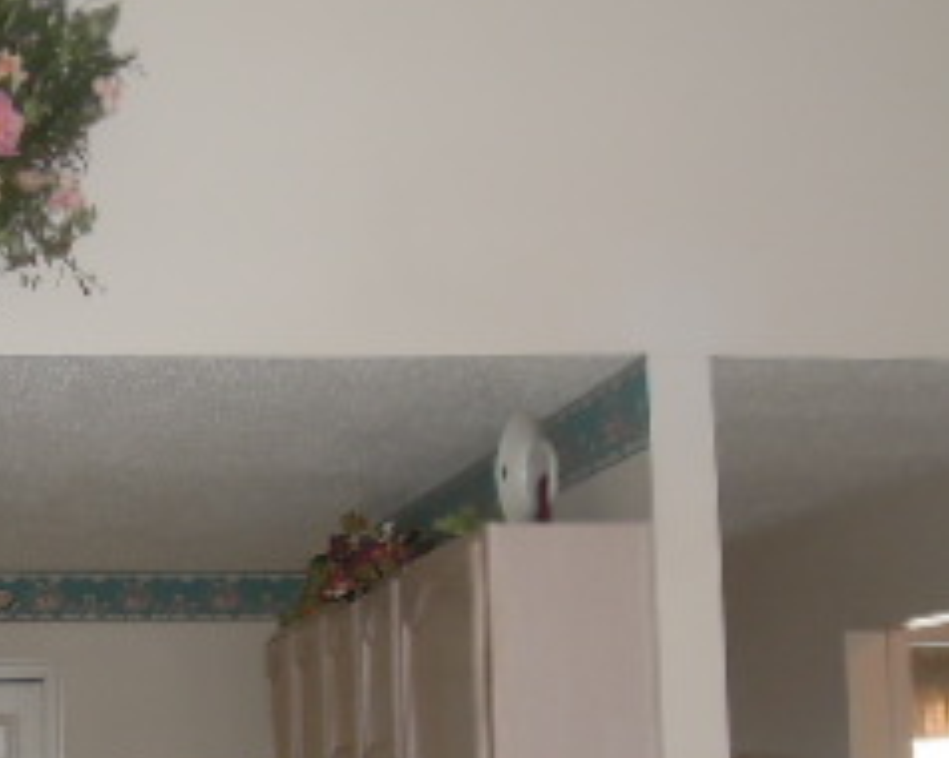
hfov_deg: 28.1
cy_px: 646
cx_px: -16
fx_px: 1768
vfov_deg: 23.7
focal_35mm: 63
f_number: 2.8
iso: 200
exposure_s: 1/30
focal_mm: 4.3
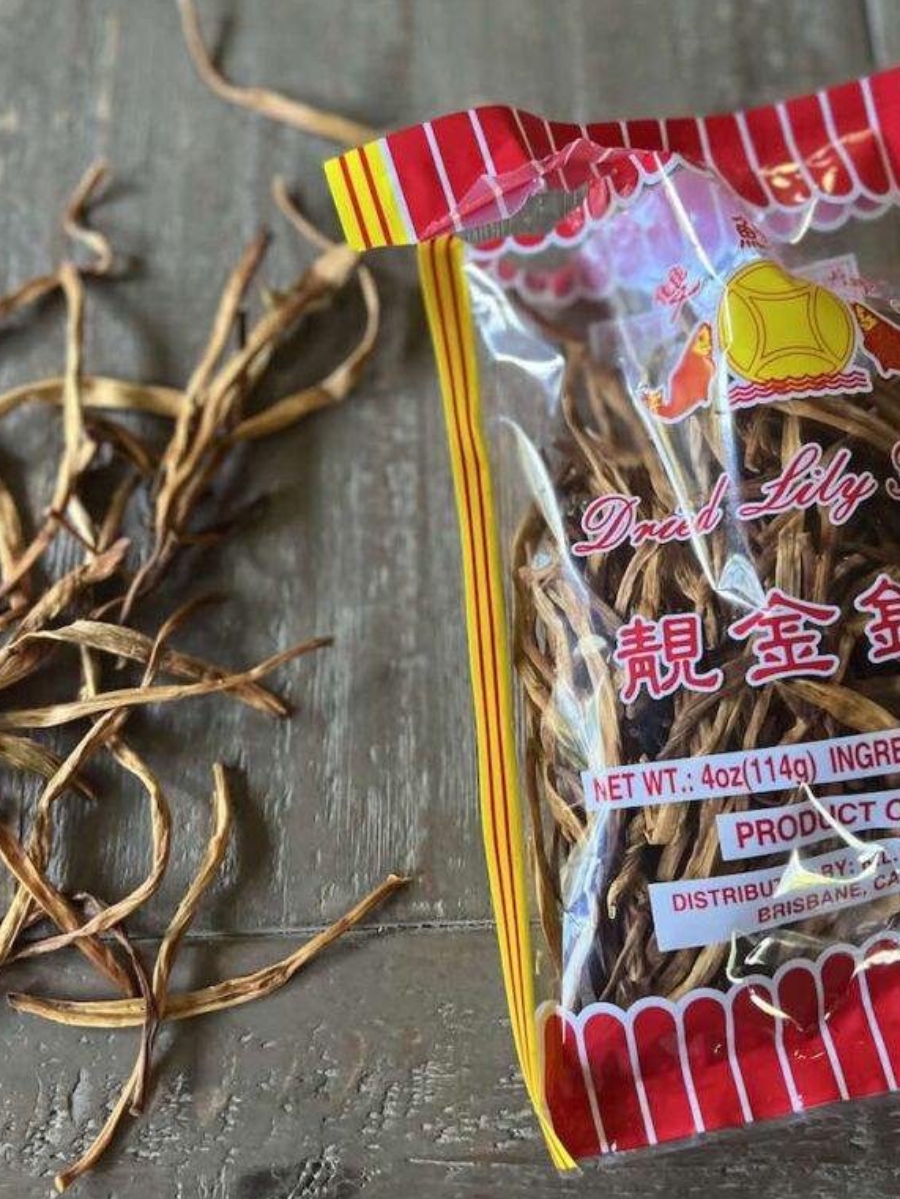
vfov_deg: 52.6
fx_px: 1213
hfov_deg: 40.6
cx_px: 508
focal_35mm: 35
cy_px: 599
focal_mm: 5.7
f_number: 1.5
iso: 400
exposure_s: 1/60
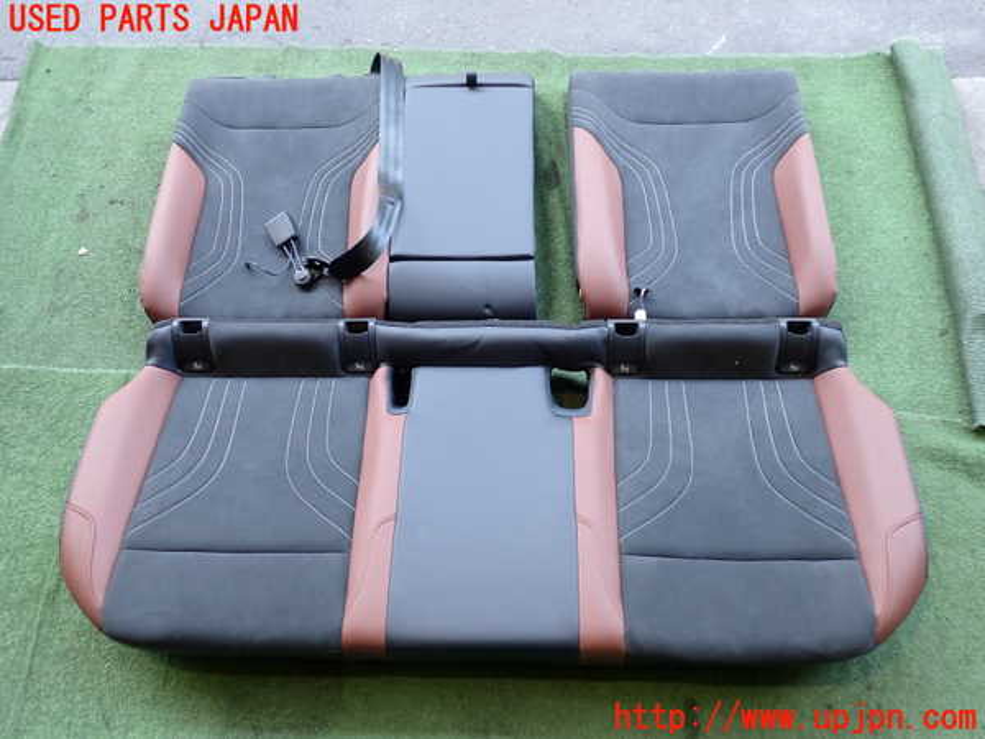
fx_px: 854
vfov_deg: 46.8
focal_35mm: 30
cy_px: 370
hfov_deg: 60.0
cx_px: 492
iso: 200
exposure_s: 1/60
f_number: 2.3
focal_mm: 5.4
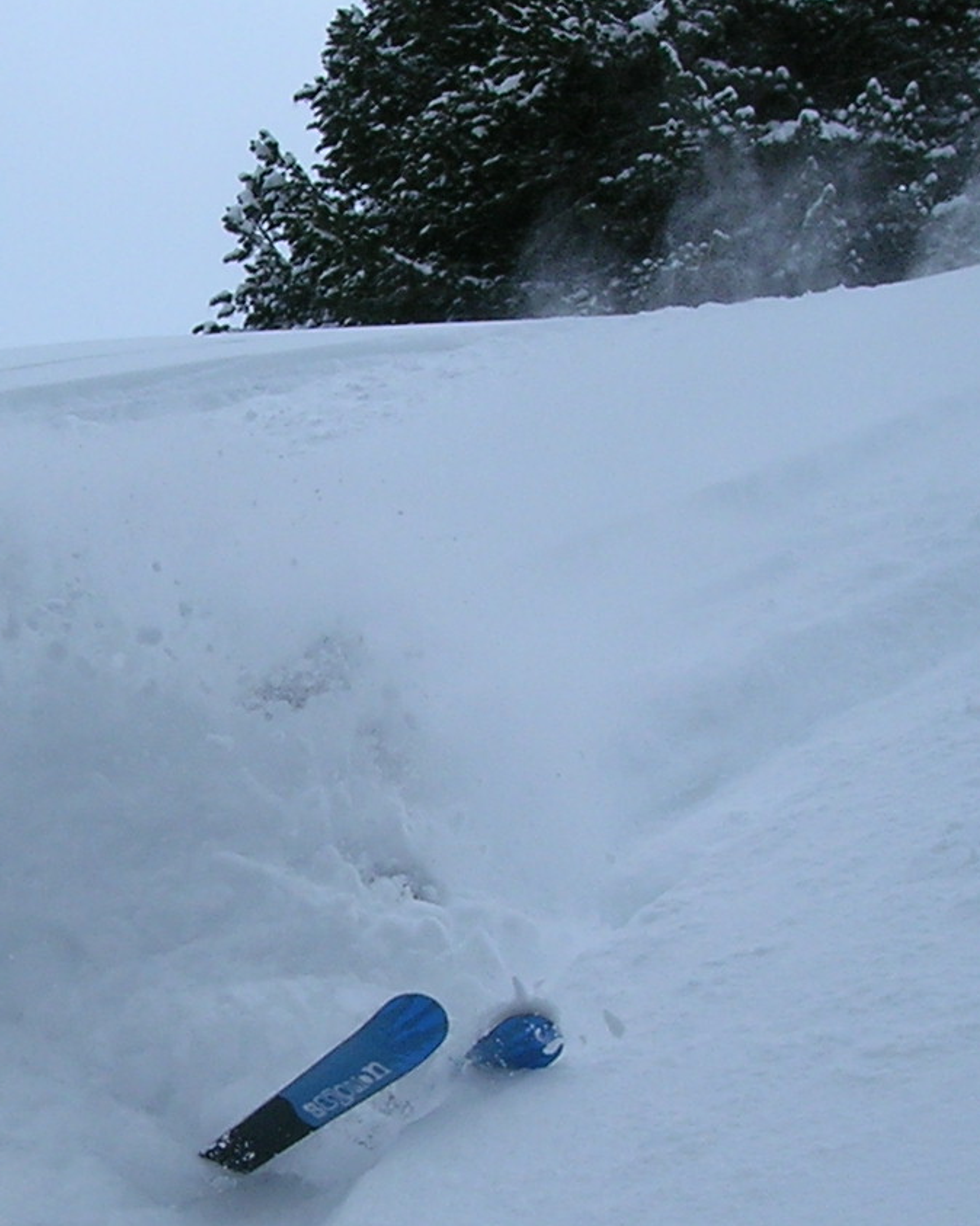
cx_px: 151
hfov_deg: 16.9
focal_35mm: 90
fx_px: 3264
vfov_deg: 21.1
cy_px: 926
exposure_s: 1/976
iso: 50
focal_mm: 5.7
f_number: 4.9
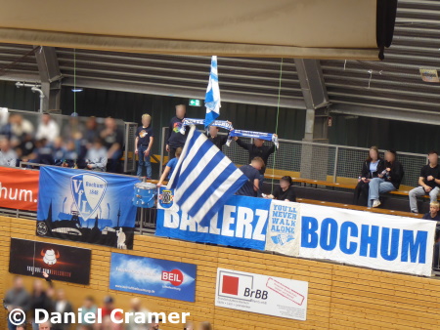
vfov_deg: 11.0
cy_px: 165
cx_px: 220
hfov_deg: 14.6
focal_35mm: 135
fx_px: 1717
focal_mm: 24.2
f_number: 5.3
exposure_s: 1/15
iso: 400
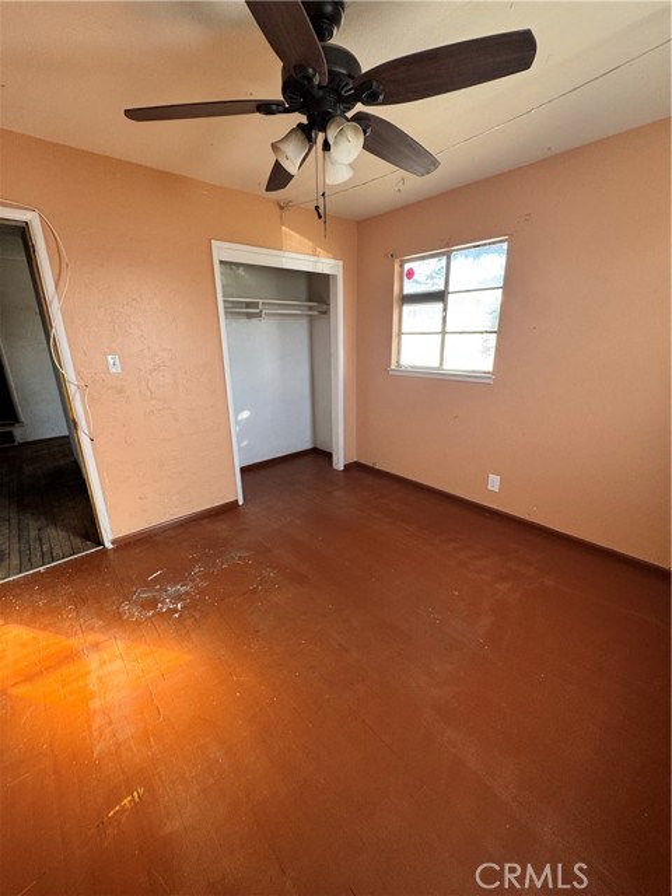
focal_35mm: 14
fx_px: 362
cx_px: 336
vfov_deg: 102.1
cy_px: 448
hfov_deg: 85.7
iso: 160
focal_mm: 2.22
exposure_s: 1/99
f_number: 2.2
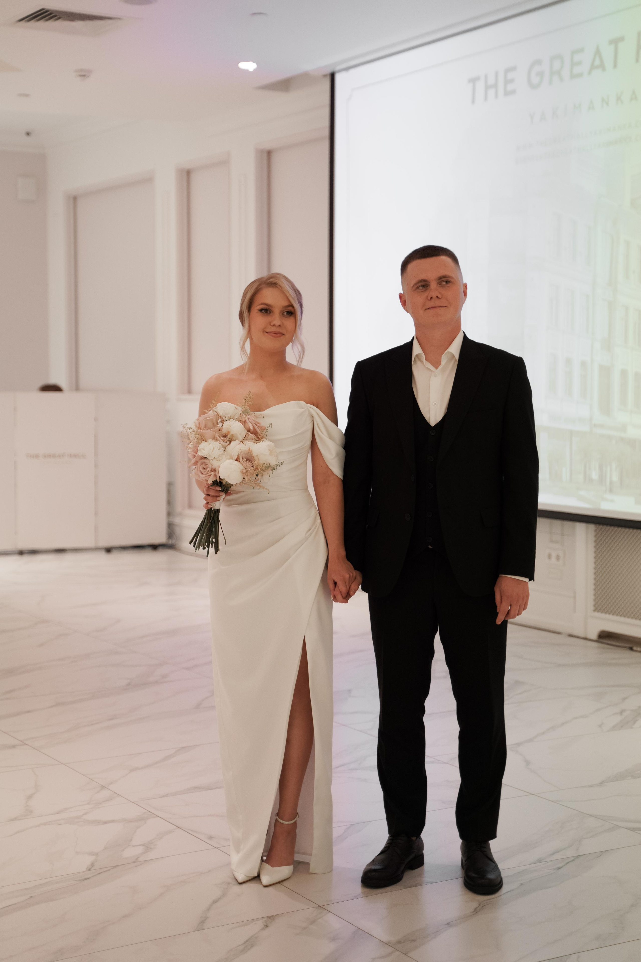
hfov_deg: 23.4
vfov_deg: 34.5
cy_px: 481
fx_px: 1549
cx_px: 320
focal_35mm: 58
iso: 800
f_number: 2.8
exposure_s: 1/400
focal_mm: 58
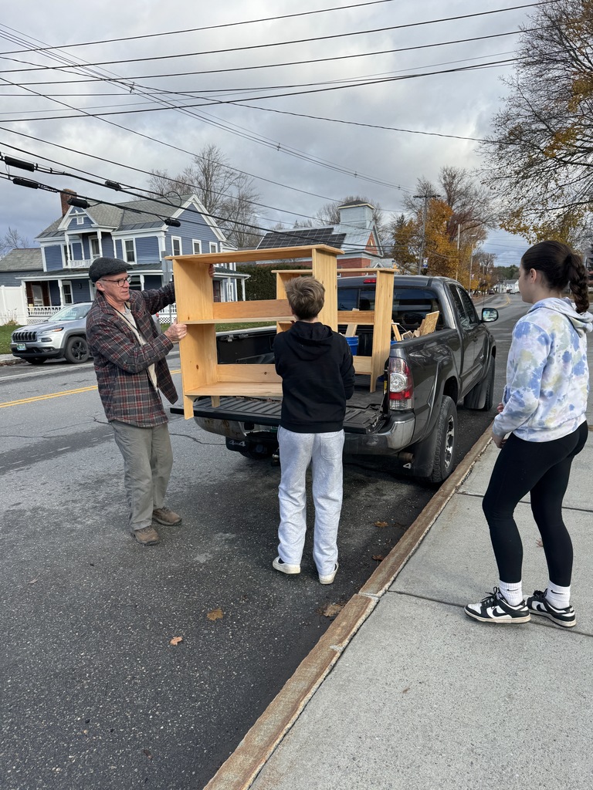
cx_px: 296
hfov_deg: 56.8
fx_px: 548
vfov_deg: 71.6
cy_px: 395
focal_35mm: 24
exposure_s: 1/1721
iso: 80
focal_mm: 6.76
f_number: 1.78
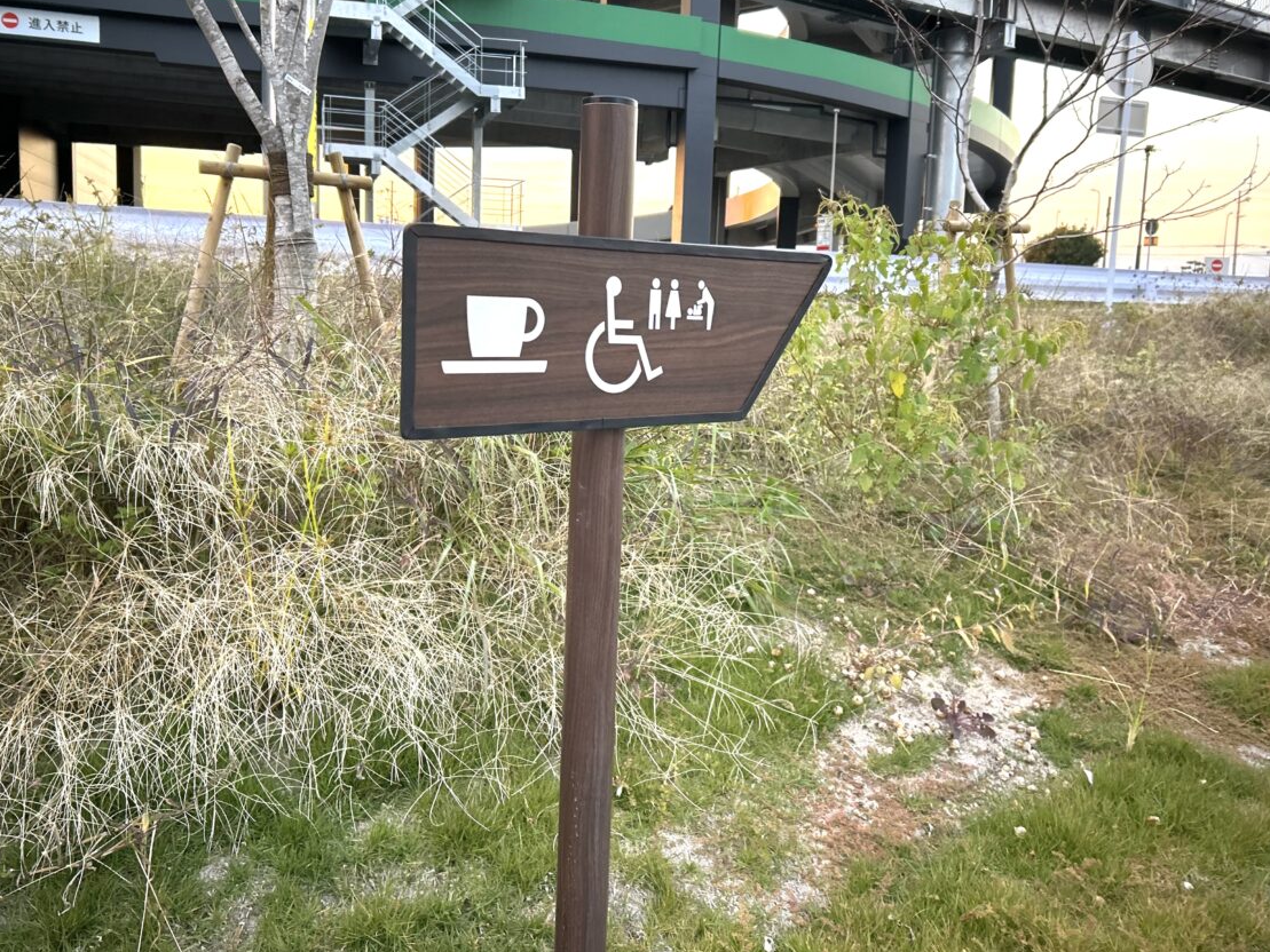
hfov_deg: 59.9
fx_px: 1101
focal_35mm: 30
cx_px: 602
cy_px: 414
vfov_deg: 46.7
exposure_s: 1/82
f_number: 1.5
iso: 125
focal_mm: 5.7
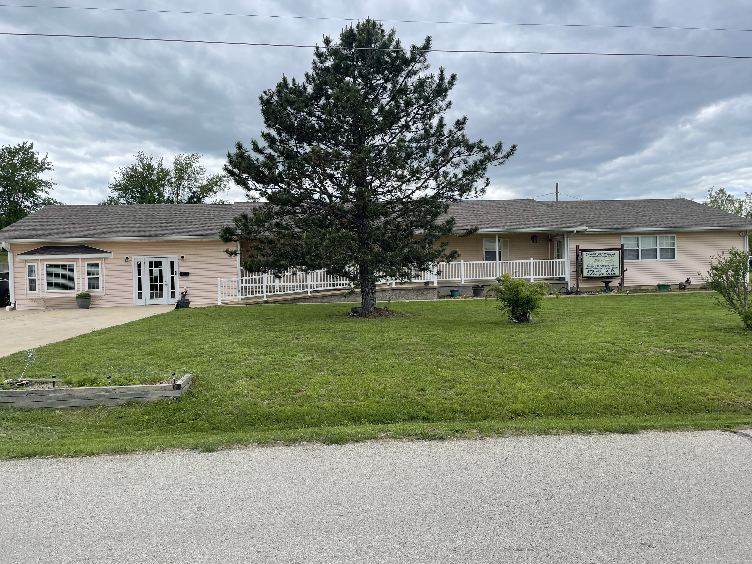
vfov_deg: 53.1
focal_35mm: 26
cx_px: 376
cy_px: 282
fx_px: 565
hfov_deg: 67.3
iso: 32
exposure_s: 1/1949
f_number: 1.6
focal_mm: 4.2
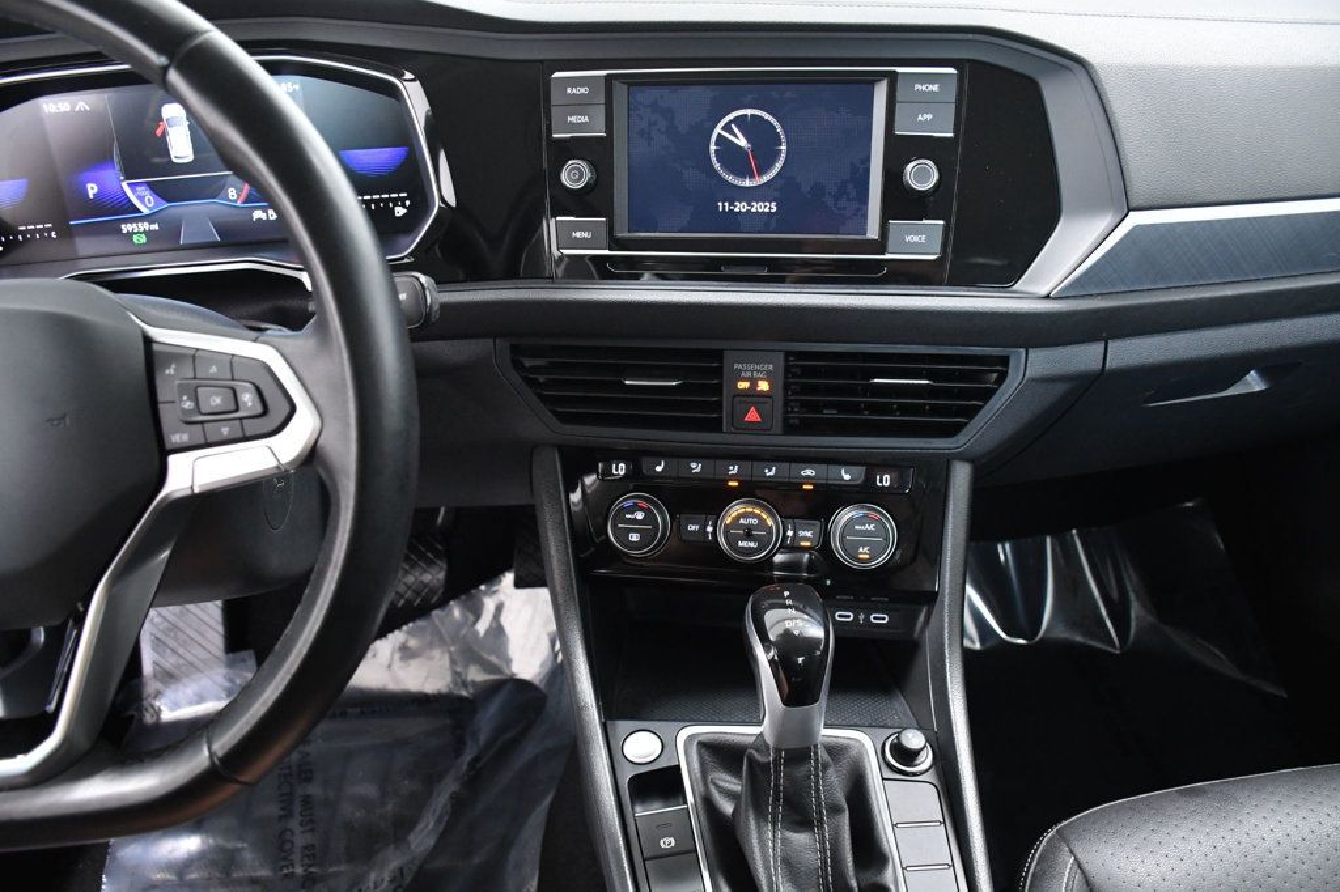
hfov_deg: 67.4
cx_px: 670
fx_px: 1005
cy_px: 446
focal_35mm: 27
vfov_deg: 47.9
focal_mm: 18
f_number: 4.5
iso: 2500
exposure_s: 1/80
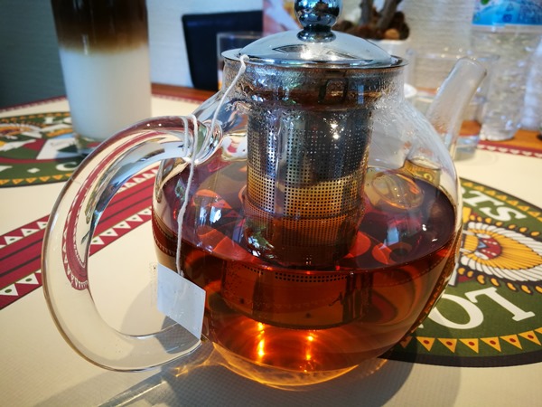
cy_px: 204
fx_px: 423
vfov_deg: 51.4
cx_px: 271
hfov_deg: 65.3
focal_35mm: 27
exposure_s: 1/33.3
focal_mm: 4.5
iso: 200
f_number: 2.2
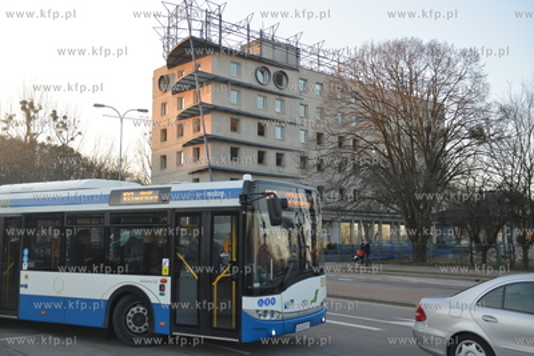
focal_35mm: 40
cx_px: 267
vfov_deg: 33.4
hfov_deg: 48.4
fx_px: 594
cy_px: 178
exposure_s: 1/640
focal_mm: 40
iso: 400
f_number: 3.2
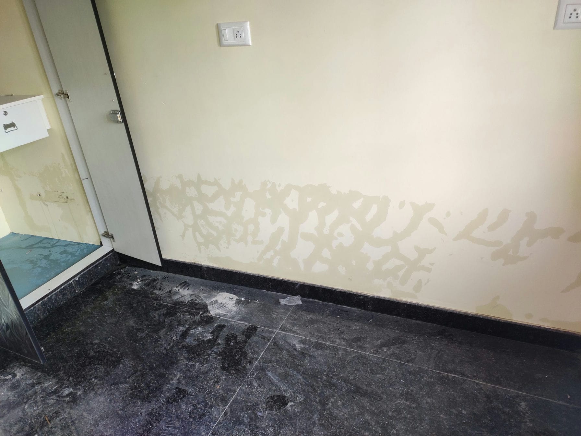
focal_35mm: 25
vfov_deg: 54.9
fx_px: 420
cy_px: 218
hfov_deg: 69.4
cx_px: 290
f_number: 1.79
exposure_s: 1/33
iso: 495
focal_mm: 4.74
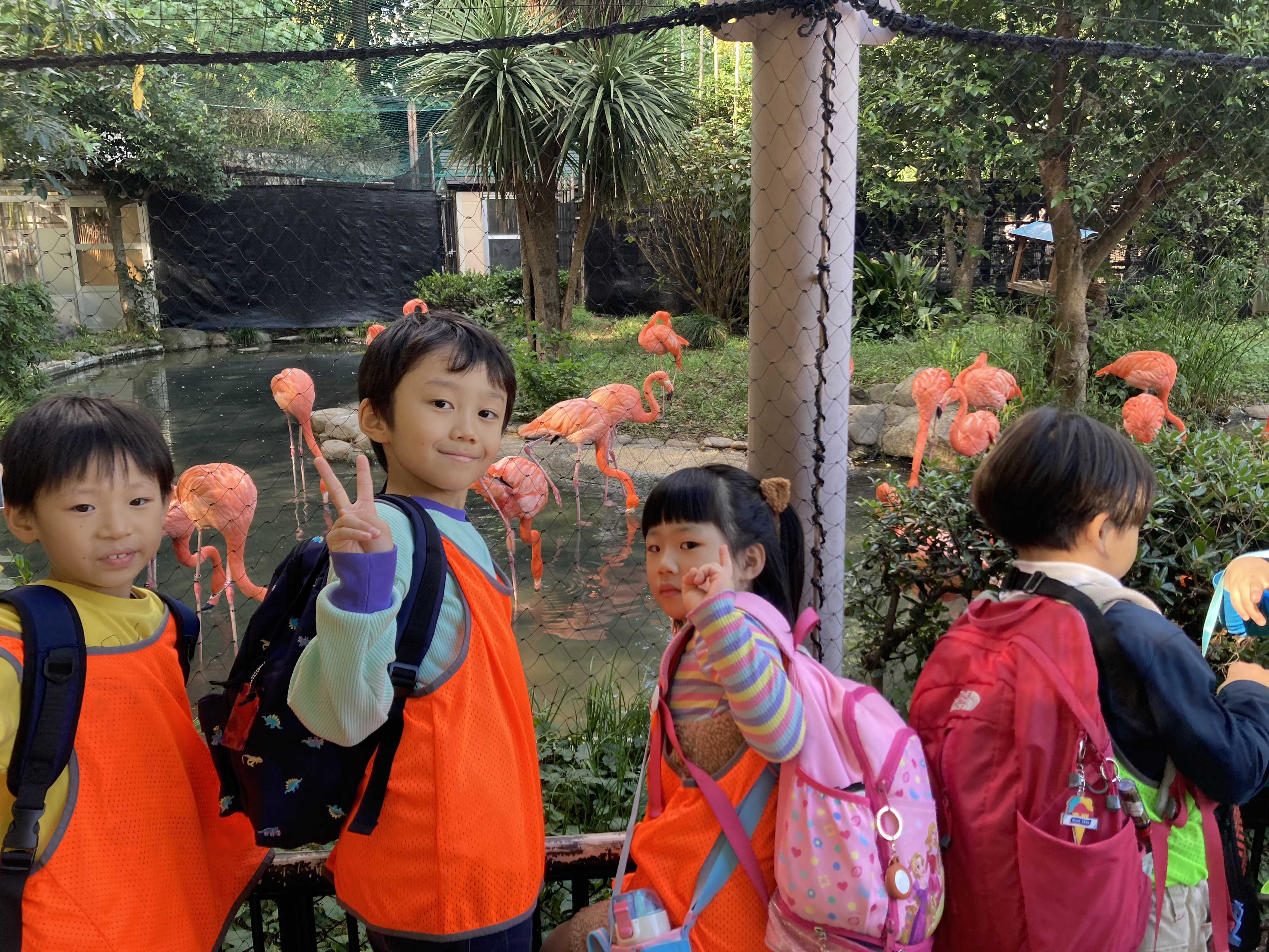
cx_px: 634
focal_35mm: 28
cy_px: 476
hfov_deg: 63.4
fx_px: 1026
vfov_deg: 49.7
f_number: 1.8
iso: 40
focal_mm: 3.99
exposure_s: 1/121
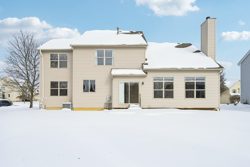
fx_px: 146
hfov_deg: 81.2
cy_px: 84
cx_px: 125
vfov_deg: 59.5
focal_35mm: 21
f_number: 8
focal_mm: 21
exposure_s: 1/6400
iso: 500
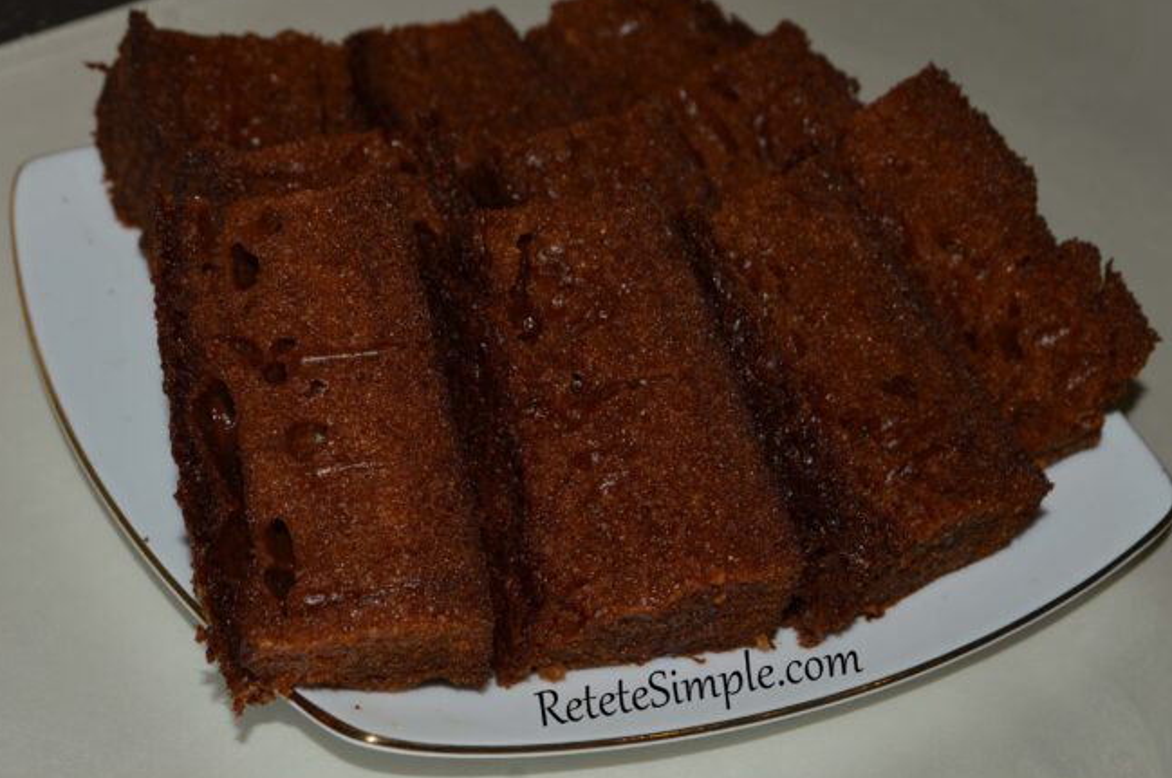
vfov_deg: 20.0
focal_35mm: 68
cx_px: 562
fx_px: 2211
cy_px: 380
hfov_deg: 29.7
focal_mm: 42
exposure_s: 1/60
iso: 100
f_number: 8
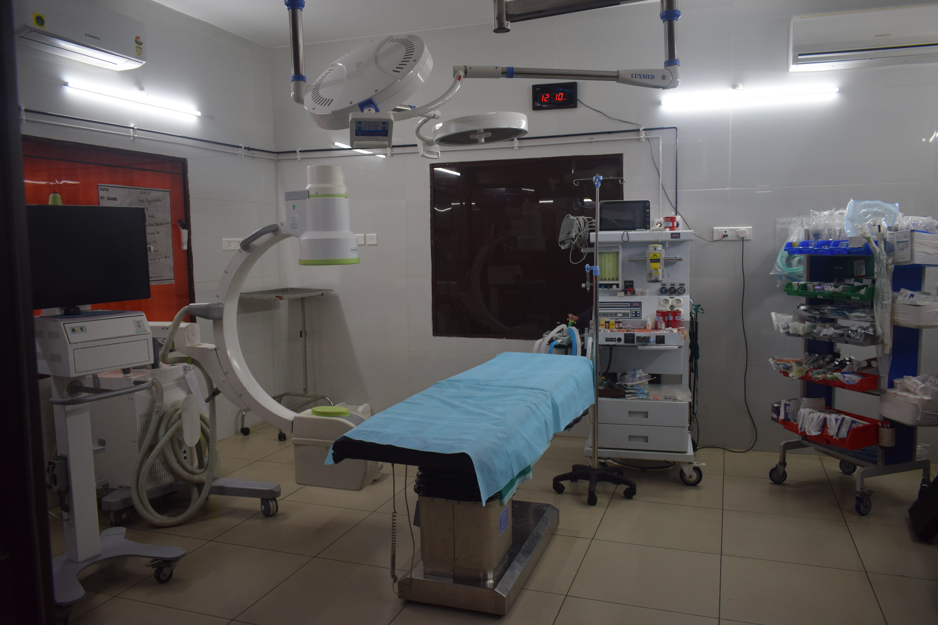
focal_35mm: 27
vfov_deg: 47.9
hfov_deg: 67.4
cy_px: 312
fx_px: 703
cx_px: 469
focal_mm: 18
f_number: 4
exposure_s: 1/125
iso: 800
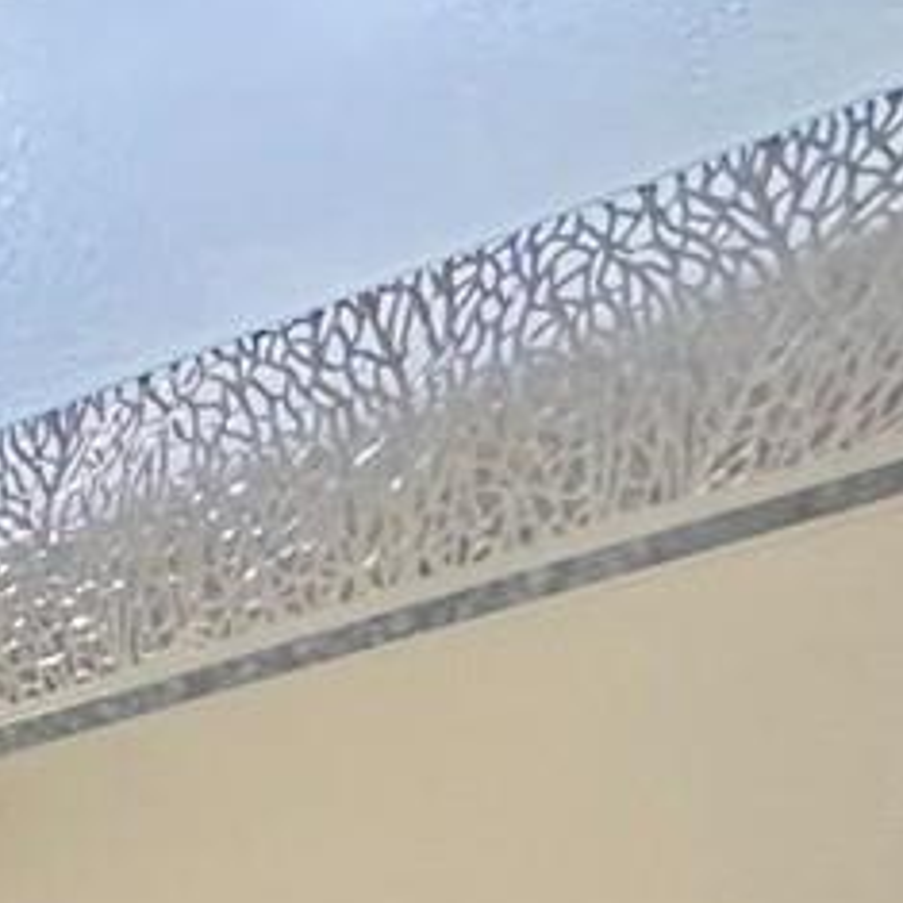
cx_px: -1952
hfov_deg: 10.4
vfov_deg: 13.5
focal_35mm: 108
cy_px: 1883
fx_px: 3187
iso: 250
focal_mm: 2.22
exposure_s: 1/120
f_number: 2.2
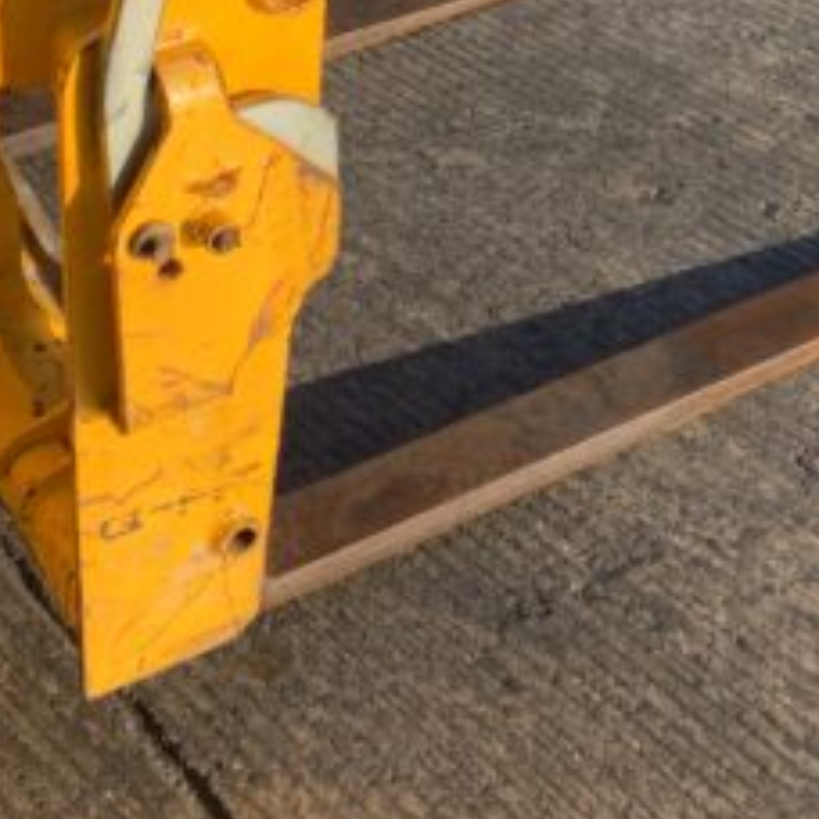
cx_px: 363
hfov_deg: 24.0
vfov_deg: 23.5
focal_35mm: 72
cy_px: 108
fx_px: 1927
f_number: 1.8
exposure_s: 1/869
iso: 16
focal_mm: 3
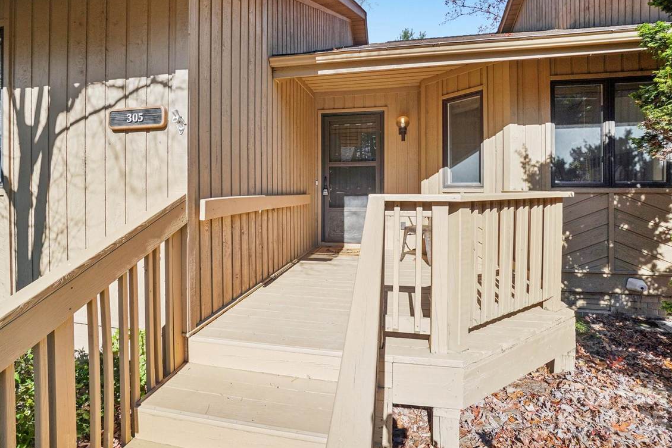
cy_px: 199
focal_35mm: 17
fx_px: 317
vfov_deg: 70.2
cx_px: 314
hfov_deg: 93.1
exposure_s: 1/250
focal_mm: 10
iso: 100
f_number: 8
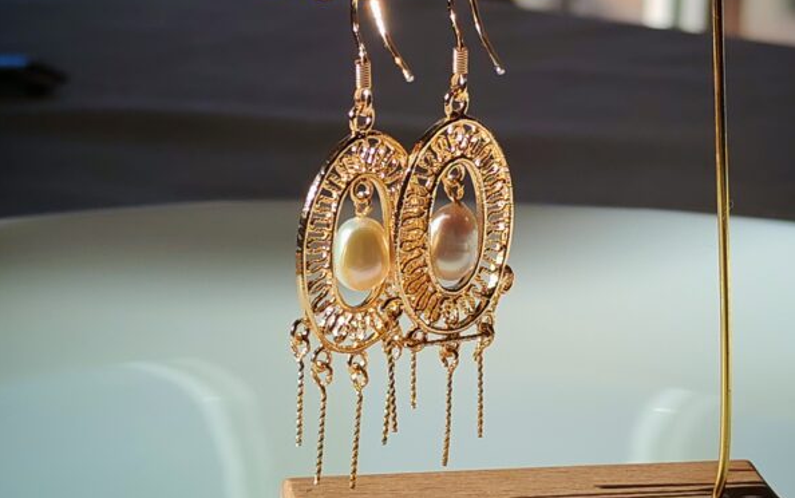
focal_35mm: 97
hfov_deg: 21.4
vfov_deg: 13.5
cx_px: 398
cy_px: 202
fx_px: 2103
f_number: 1.95
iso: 50
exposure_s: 1/980
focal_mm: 5.52
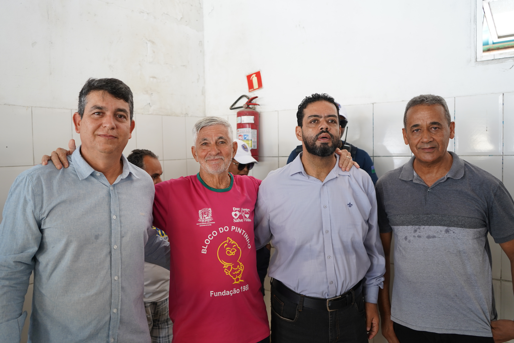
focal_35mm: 29
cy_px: 172
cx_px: 257
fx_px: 414
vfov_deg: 45.0
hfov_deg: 63.7
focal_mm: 29
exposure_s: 1/30
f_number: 3.5
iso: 500
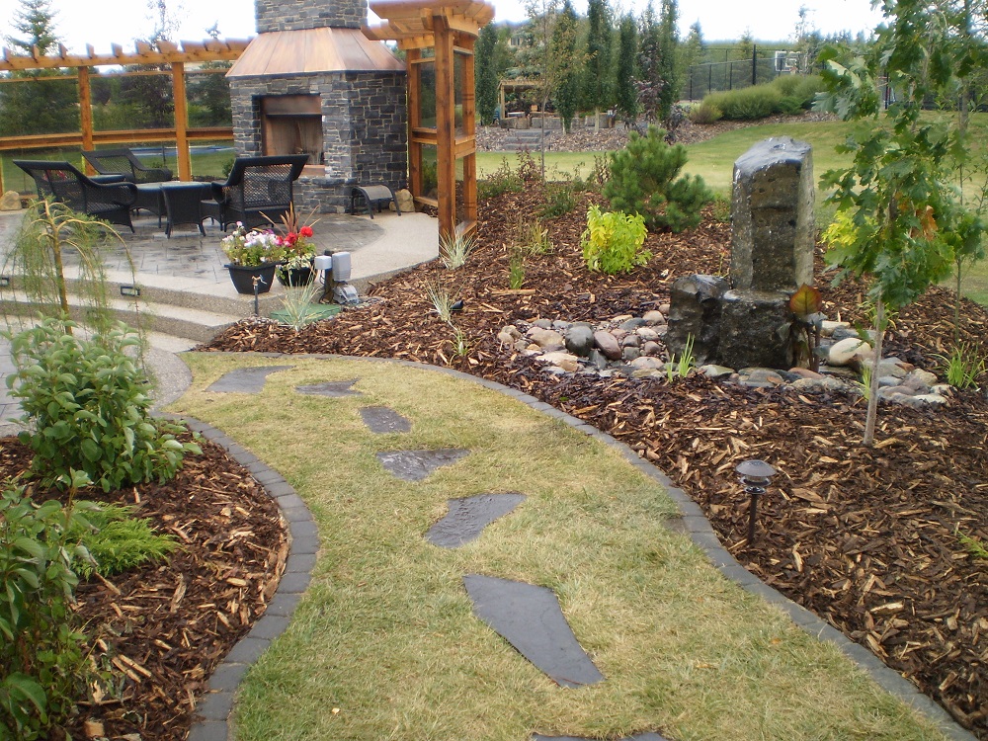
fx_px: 1028
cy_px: 370
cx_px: 494
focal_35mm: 36
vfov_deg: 39.7
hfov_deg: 51.4
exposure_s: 1/250
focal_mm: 6.3
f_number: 3.1
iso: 64
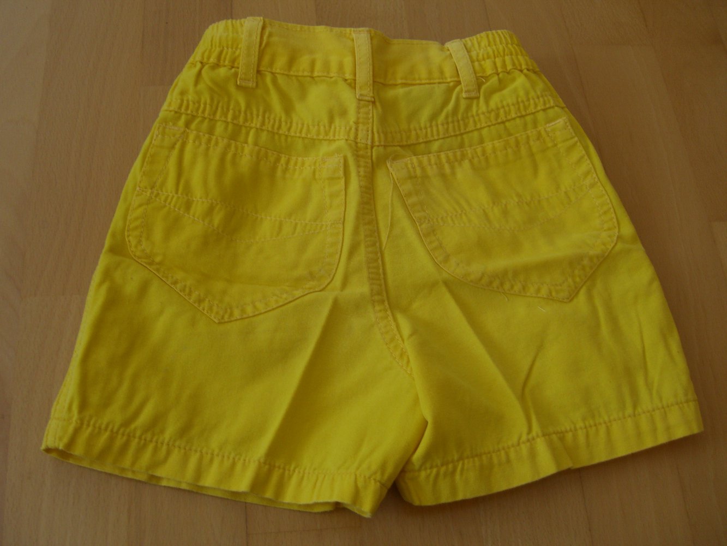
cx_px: 364
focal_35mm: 38
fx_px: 798
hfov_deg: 49.0
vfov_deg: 37.7
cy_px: 273
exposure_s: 1/30
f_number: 2.8
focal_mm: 7.9
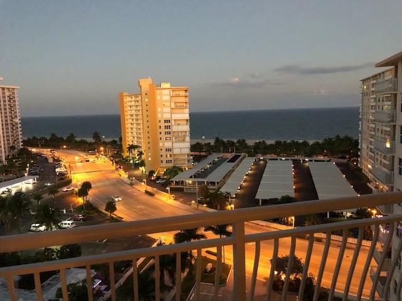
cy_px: 150
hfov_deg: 63.4
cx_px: 201
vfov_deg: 49.7
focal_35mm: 28
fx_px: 325
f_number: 1.8
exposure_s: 1/4
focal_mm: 3.99
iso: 125
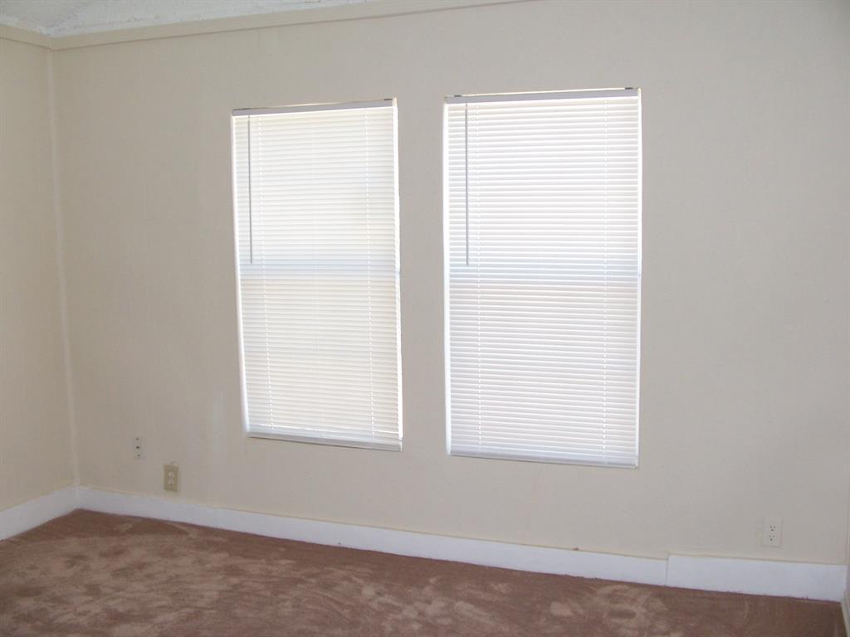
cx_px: 425
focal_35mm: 35
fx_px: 859
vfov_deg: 40.7
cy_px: 318
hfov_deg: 52.6
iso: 140
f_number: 2.8
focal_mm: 6
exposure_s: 1/60
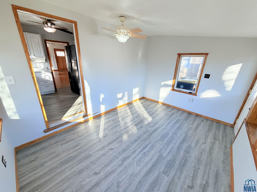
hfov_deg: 102.1
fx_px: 104
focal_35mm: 14
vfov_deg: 85.7
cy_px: 96
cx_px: 128
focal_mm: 2.22
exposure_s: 1/120
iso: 64
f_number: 2.2
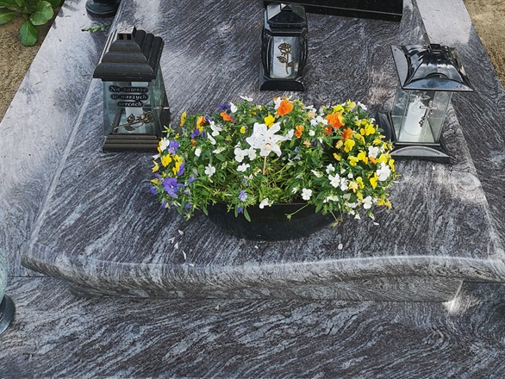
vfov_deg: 32.6
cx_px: 290
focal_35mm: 42
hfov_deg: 44.7
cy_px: 36
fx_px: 613
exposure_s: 1/900
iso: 100
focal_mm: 5.58
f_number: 1.8
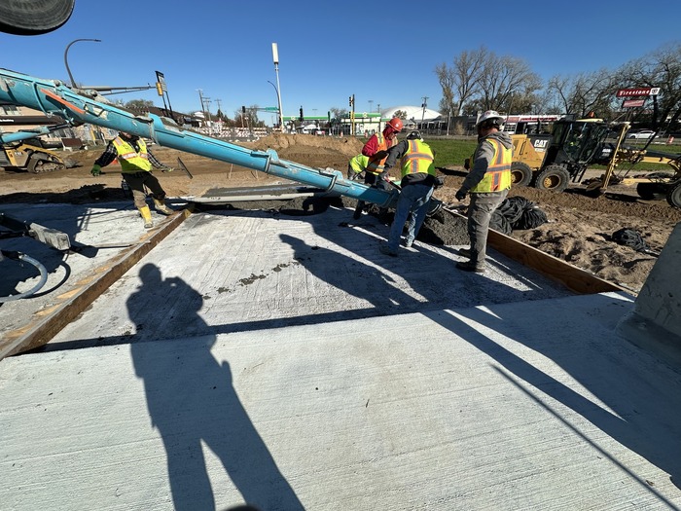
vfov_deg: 85.7
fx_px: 275
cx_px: 340
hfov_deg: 102.1
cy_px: 256
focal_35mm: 14
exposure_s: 1/2681
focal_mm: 2.22
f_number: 2.2
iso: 50
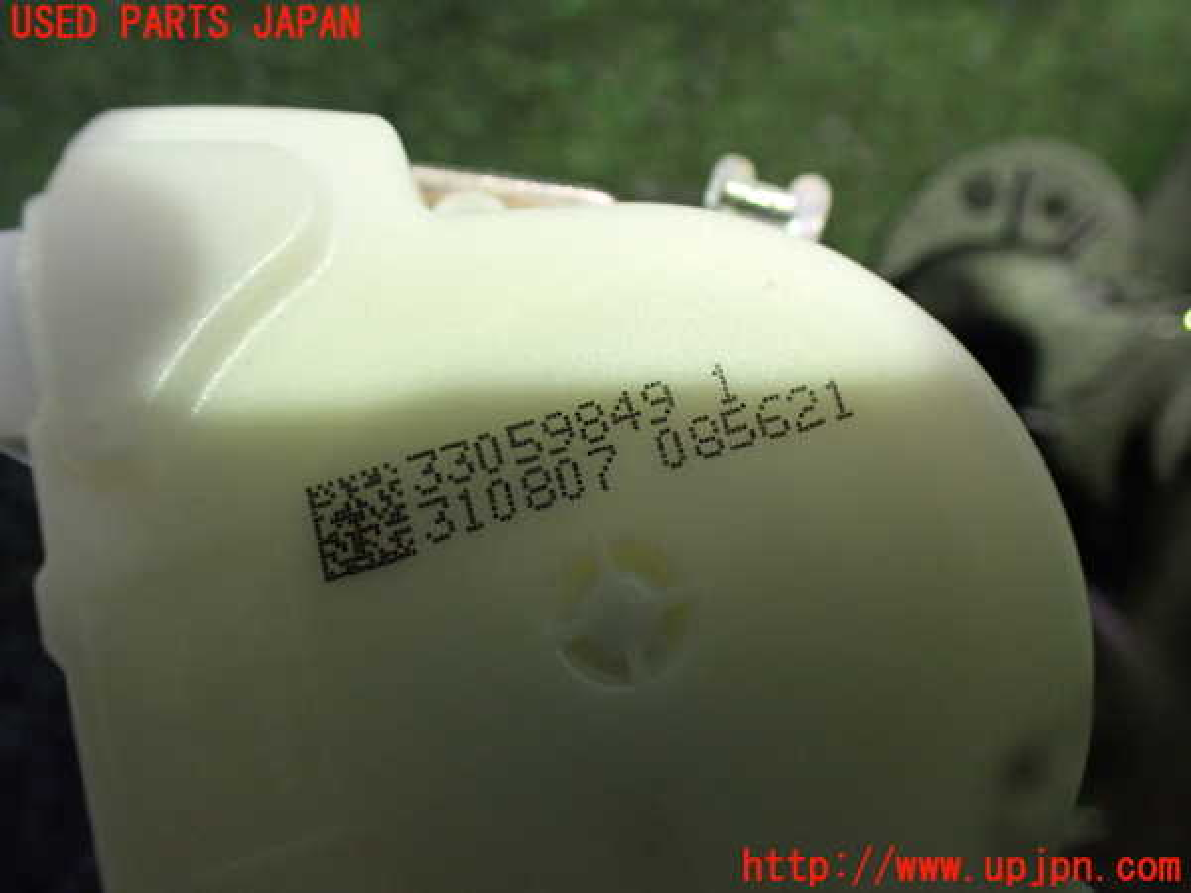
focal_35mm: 30
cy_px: 446
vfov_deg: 46.8
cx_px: 596
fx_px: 1032
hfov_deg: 60.0
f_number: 2.3
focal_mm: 5.4
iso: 800
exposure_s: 1/40
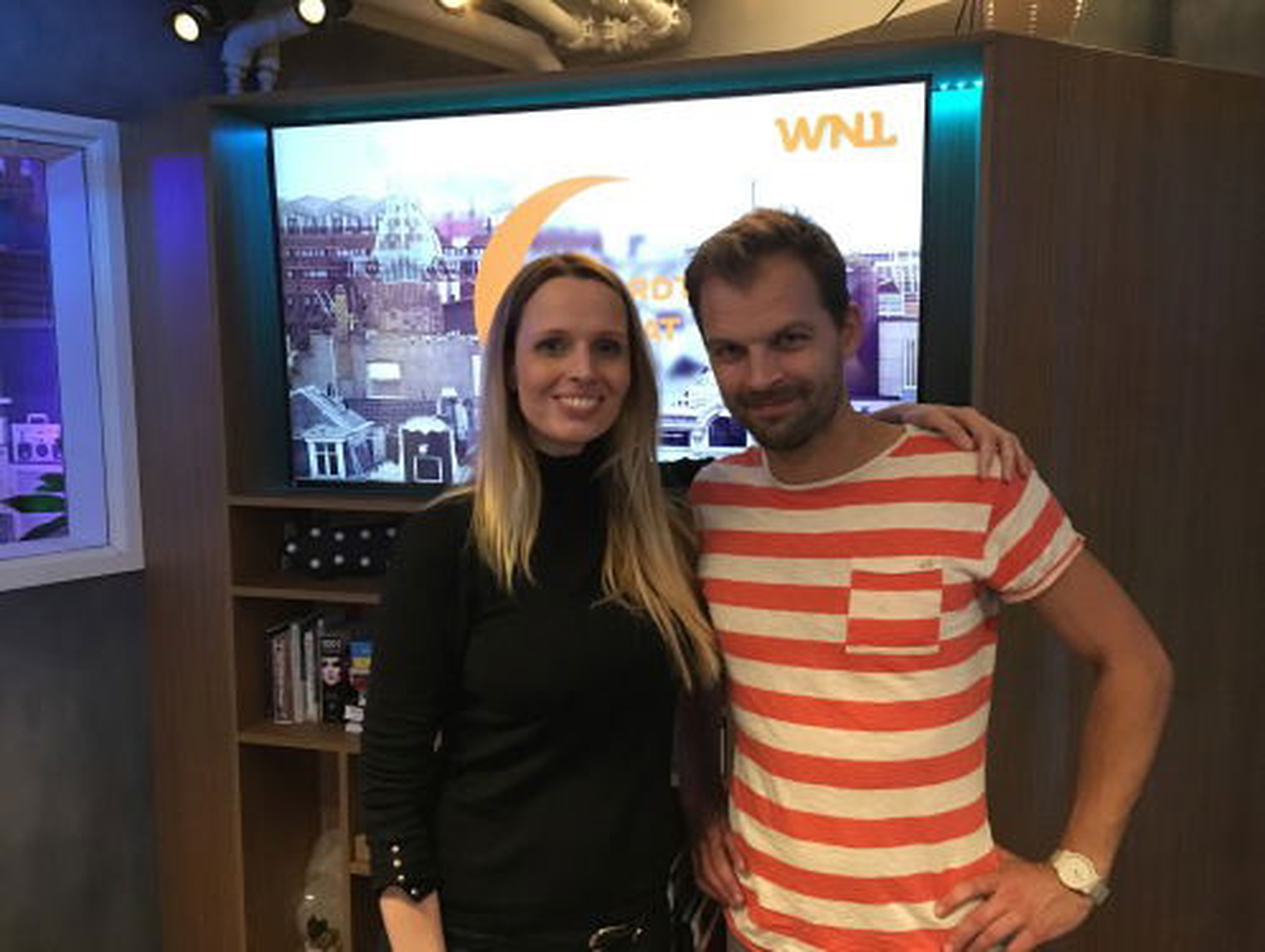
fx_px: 1061
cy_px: 476
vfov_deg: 48.3
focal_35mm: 29
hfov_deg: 61.6
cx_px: 632
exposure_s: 1/17
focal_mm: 4.15
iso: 320
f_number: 2.2
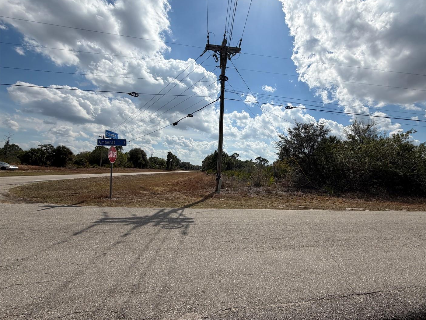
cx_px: 243
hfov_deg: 93.9
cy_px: 159
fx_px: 197
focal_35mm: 16
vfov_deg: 78.1
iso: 20
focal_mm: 2.22
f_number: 2.2
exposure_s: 1/2611
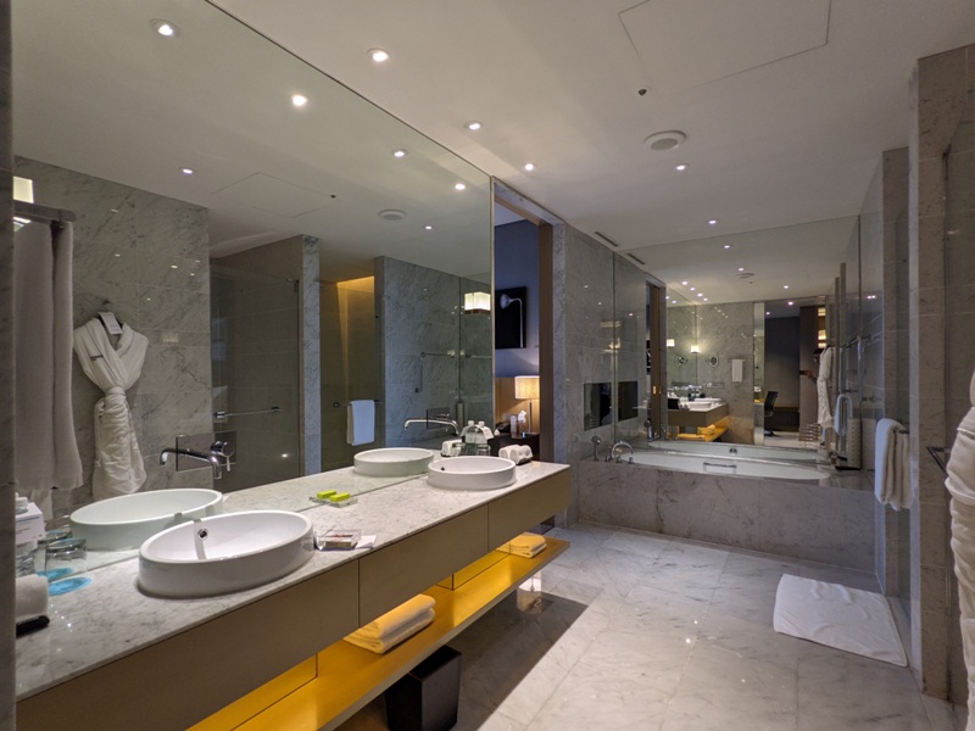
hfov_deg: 94.5
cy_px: 366
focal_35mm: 16
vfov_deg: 78.1
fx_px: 451
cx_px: 488
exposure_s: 1/24
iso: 118
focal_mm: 2.22
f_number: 2.2
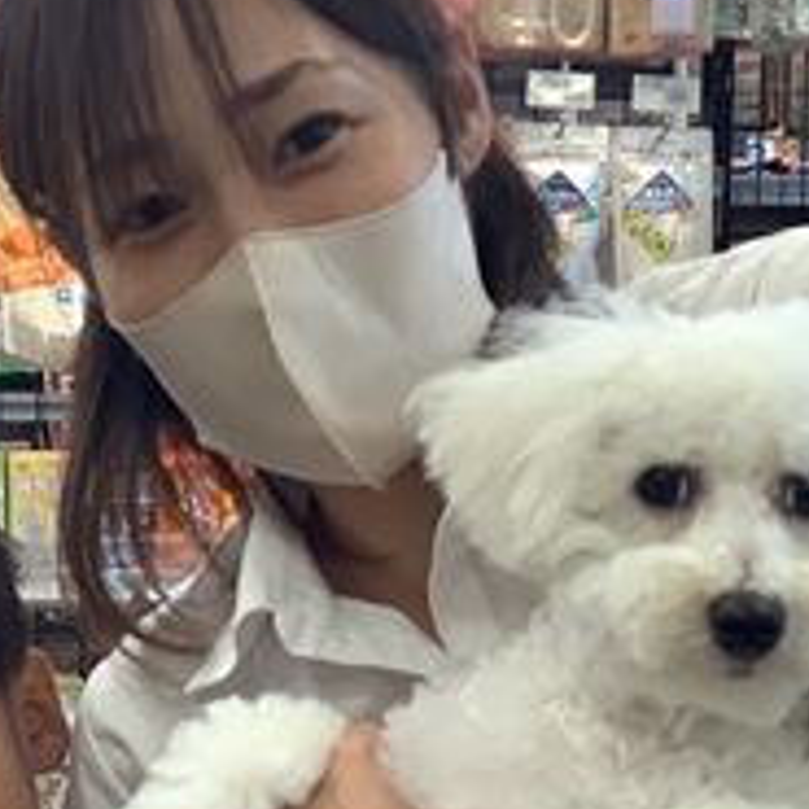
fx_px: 2353
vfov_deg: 19.4
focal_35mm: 89
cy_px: 564
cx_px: 302
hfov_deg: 19.5
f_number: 2.4
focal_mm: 3.3
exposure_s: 1/60
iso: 80
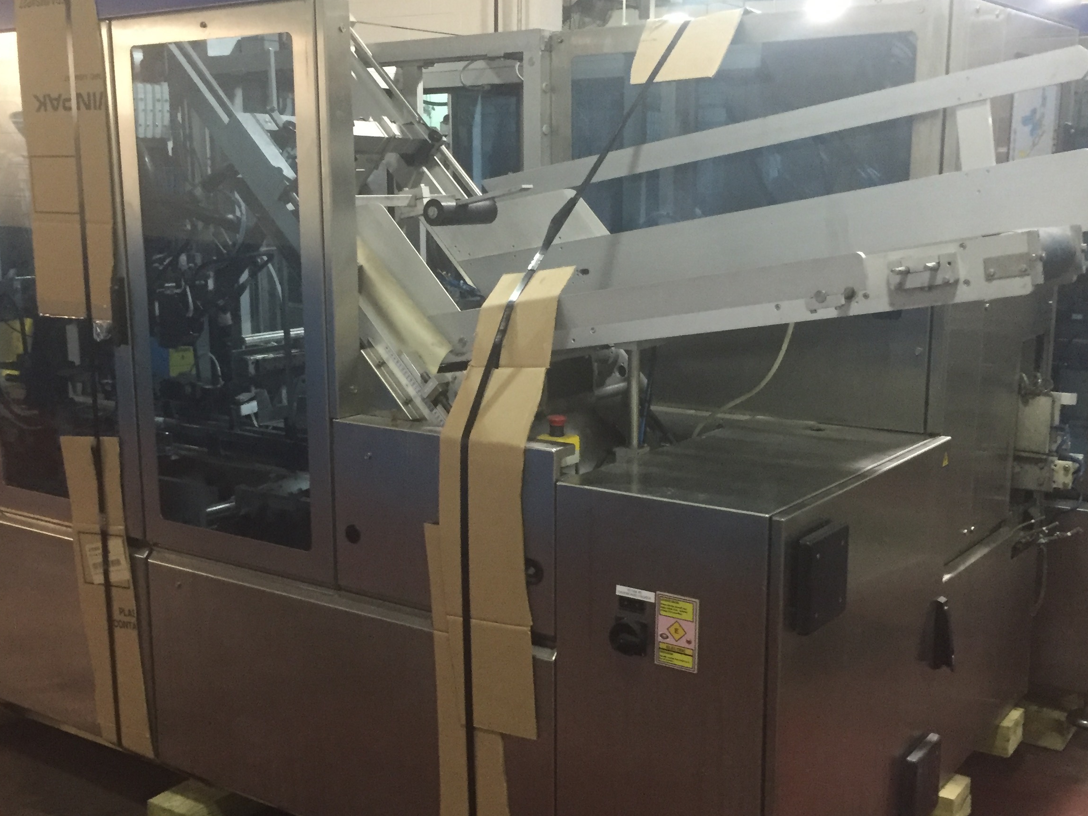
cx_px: 499
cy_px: 453
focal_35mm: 41
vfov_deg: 35.1
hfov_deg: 45.7
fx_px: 1289
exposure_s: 1/15
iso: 250
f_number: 2.2
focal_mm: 4.15
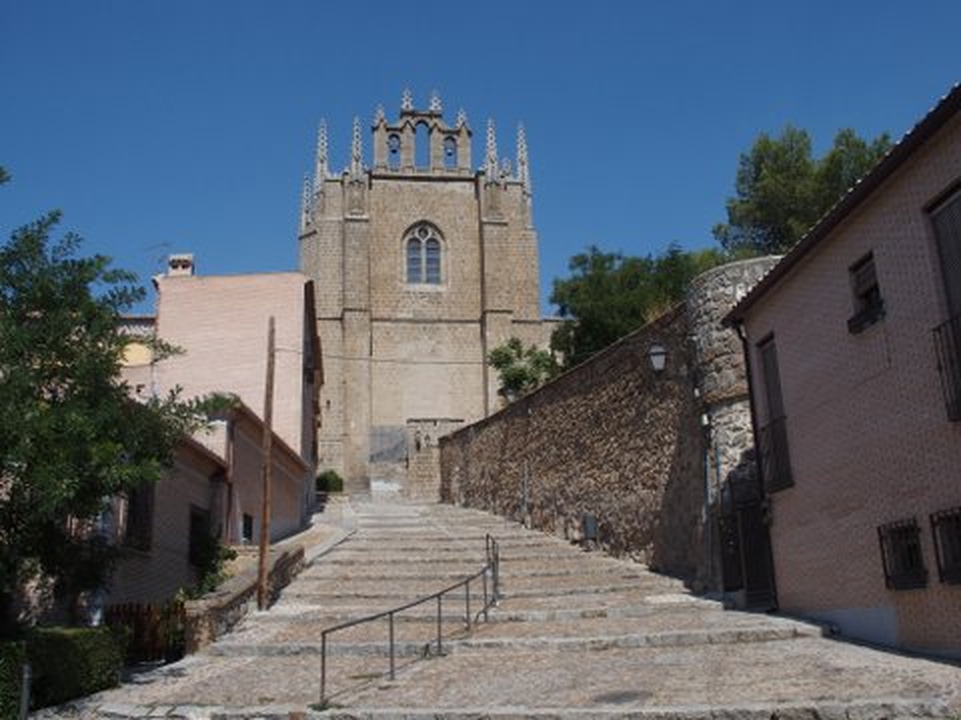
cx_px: 480
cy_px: 360
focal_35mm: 35
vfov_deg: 40.7
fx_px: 972
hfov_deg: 52.6
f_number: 5
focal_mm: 7.4
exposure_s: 1/1000
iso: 100
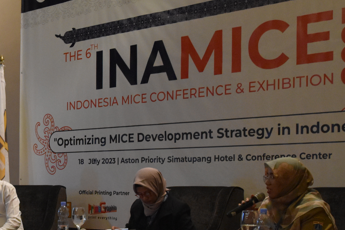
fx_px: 747
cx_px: 21
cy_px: 188
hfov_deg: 25.0
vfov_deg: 17.3
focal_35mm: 78
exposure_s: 1/60
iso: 2200
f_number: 3.5
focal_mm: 20
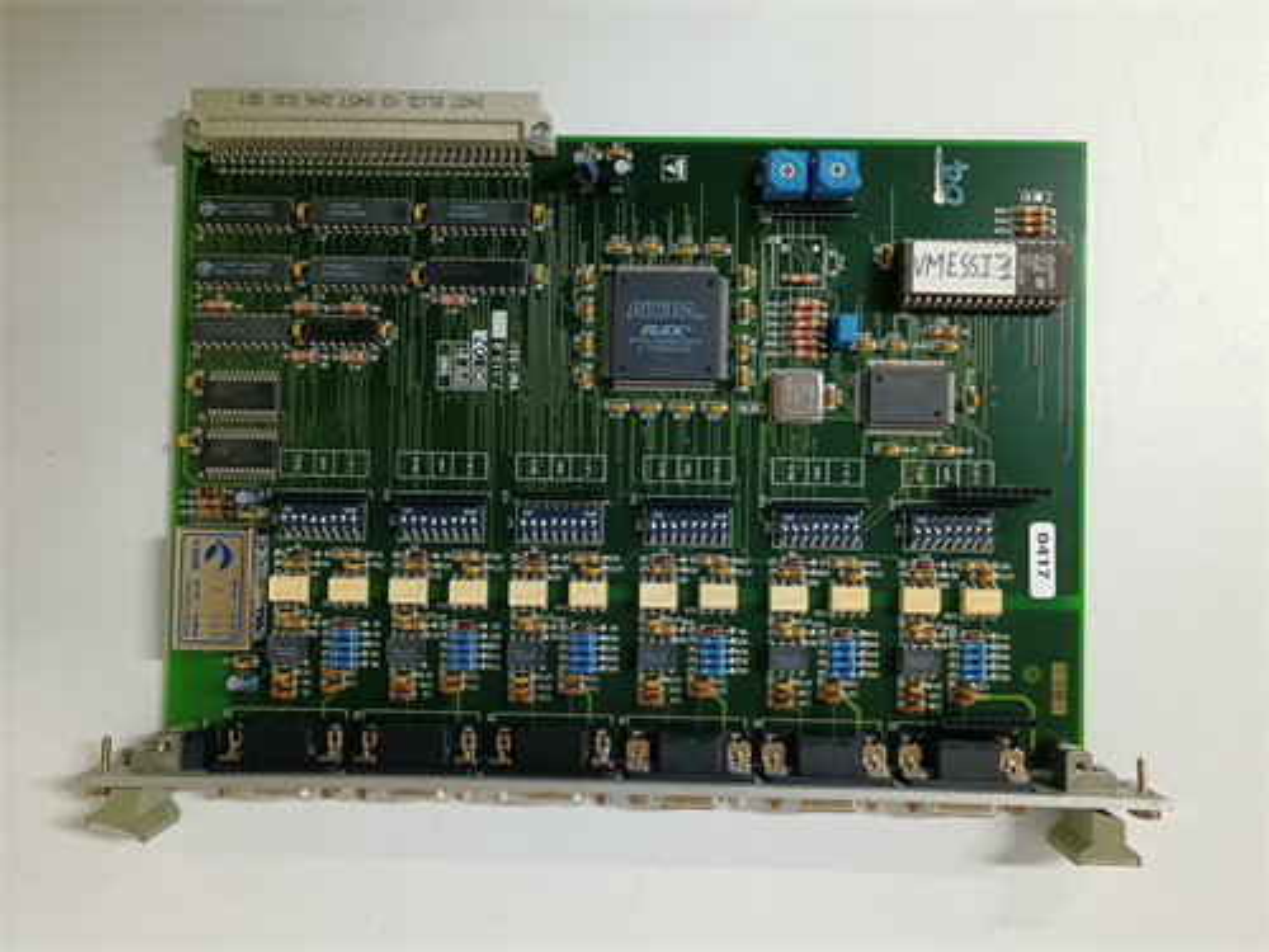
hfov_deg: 65.3
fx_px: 990
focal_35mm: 27
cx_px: 634
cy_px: 476
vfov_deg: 51.4
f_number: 1.9
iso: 644
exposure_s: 1/33.3
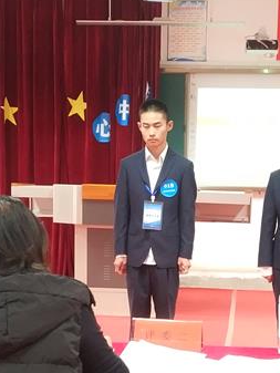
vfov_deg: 20.5
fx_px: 1024
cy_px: 283
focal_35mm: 95
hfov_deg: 15.6
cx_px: 170
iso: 460
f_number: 2
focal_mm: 4.5
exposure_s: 1/17
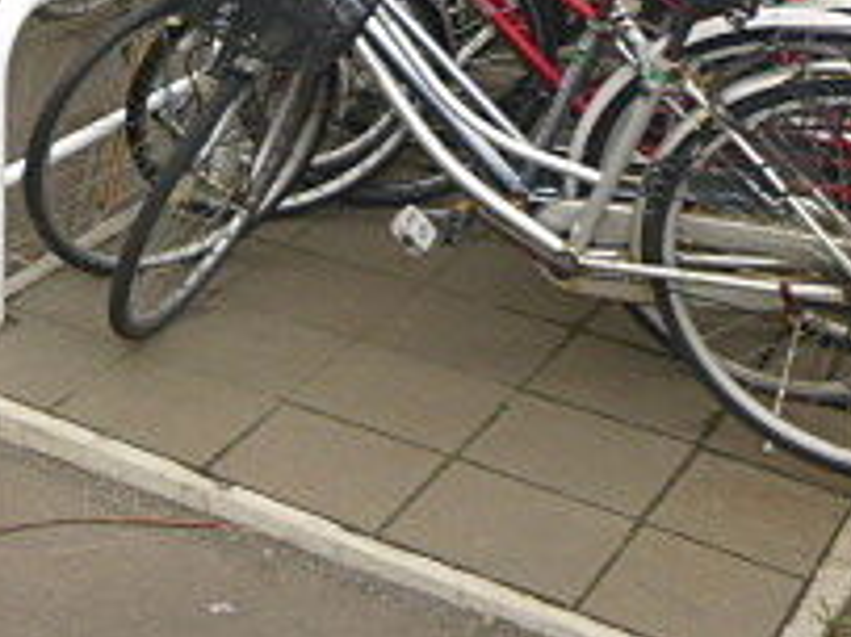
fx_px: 1941
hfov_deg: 21.8
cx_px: -310
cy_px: -323
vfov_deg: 16.9
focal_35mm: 79
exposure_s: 1/125
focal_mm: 4.5
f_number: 3.9
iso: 100
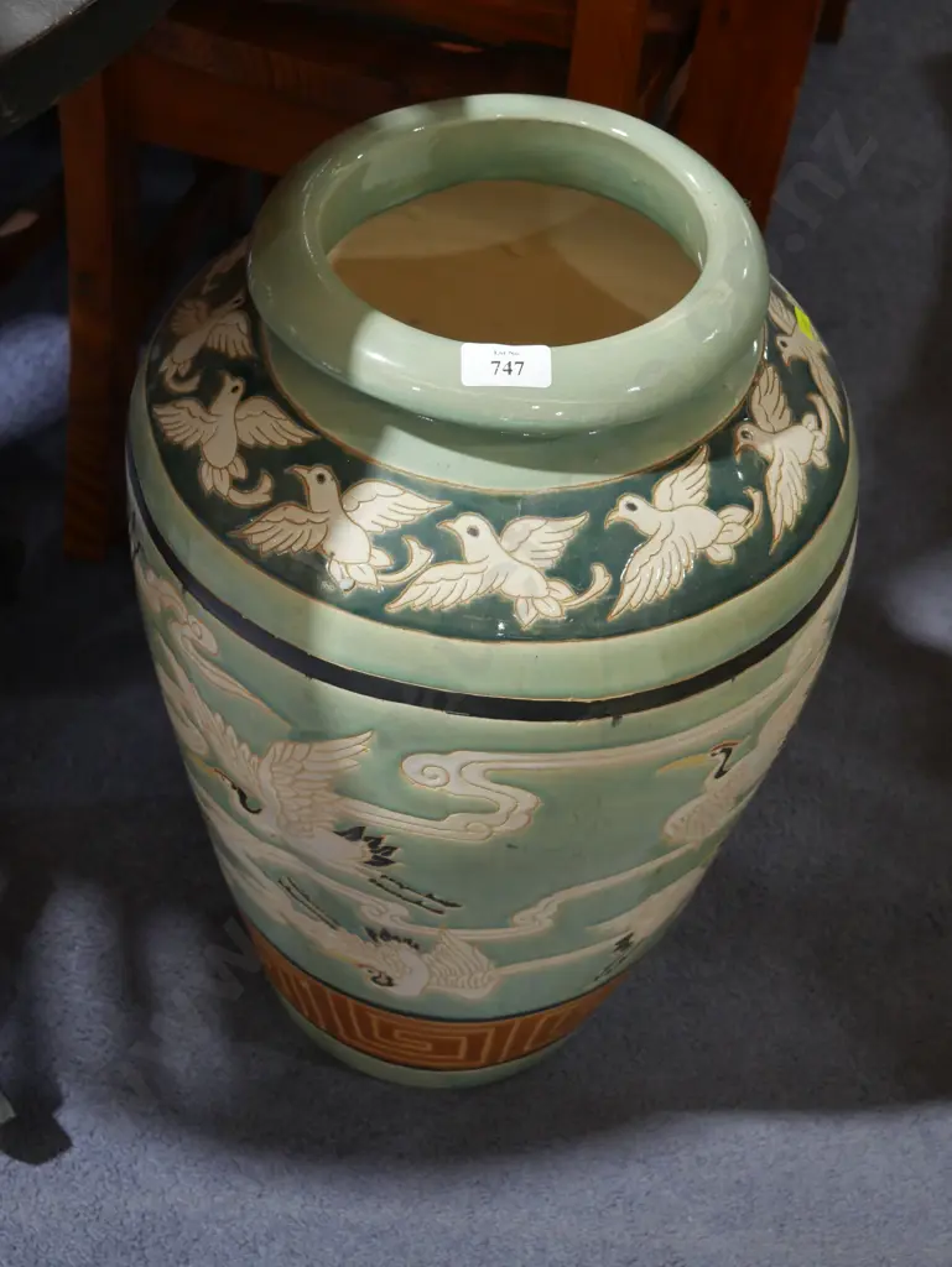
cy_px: 634
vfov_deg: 38.2
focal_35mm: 50
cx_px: 476
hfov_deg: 29.1
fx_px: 1832
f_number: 5.6
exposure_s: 1/60
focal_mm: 25
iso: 1250
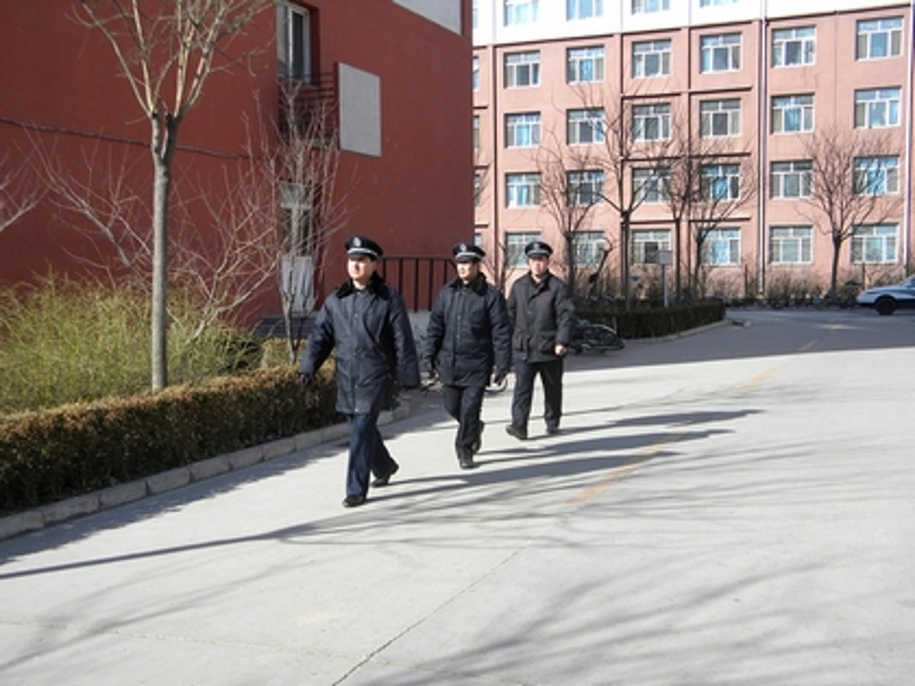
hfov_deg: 45.8
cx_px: 458
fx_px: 1084
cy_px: 343
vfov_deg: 35.1
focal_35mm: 41
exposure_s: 1/416
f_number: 3.8
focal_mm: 7.3
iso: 80
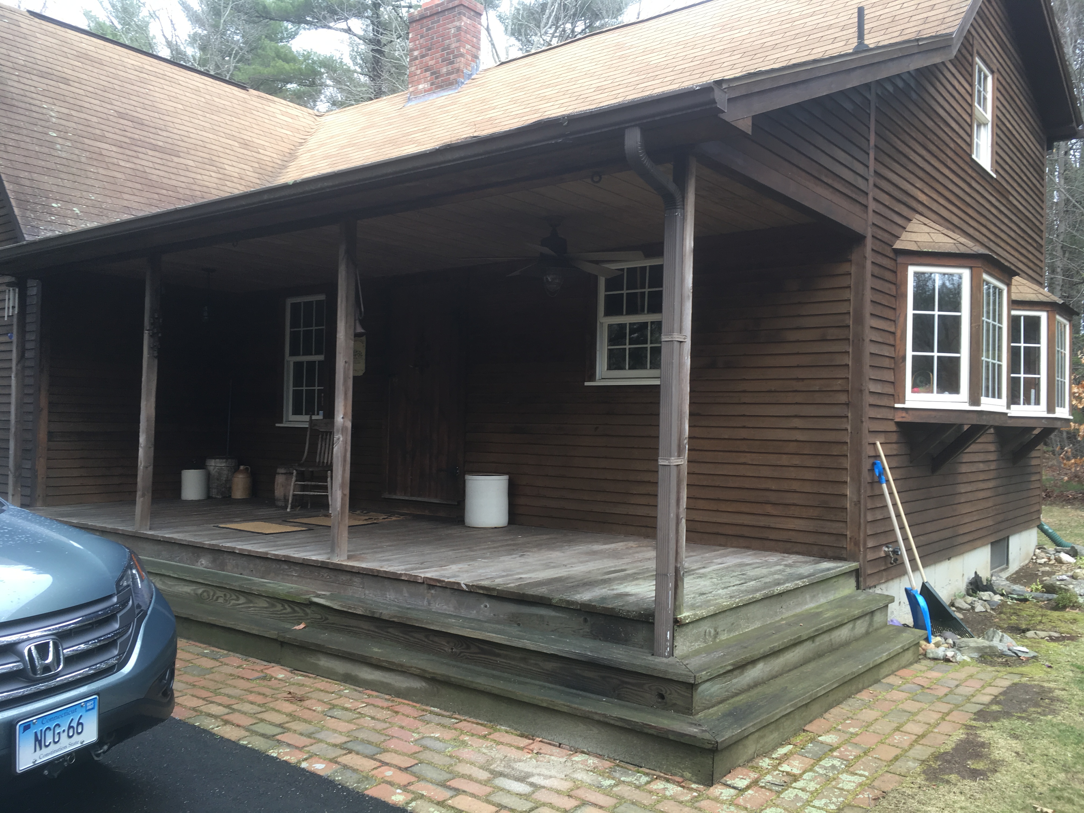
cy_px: 406
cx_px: 542
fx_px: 908
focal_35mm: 29
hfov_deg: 61.7
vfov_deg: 48.2
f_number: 2.2
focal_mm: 4.15
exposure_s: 1/120
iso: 25
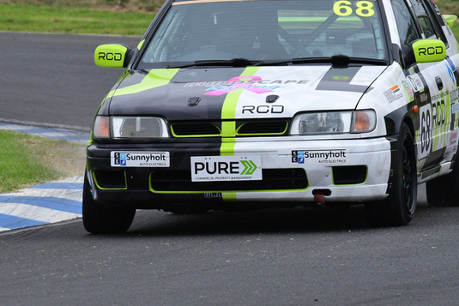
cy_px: 83
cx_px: 241
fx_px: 12867
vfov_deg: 1.4
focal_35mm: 1009
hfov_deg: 2.0
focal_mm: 450
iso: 800
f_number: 11
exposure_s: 1/640
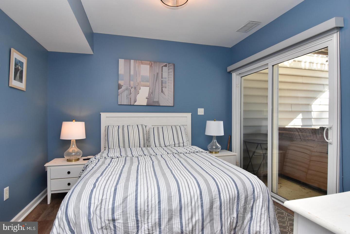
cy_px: 117
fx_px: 175
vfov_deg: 67.5
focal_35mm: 18
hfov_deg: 90.0
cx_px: 175
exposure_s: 1/80
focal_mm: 12
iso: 800
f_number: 8
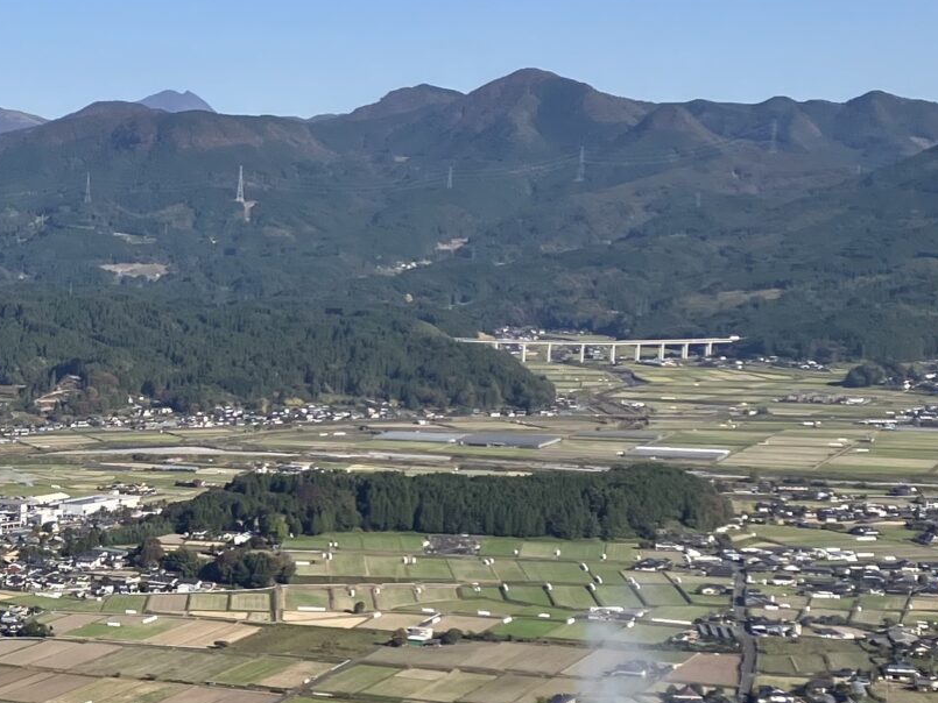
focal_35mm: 89
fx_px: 2412
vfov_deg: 16.4
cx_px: -428
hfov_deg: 19.5
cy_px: 626
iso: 32
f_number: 1.8
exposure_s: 1/2024
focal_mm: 3.99
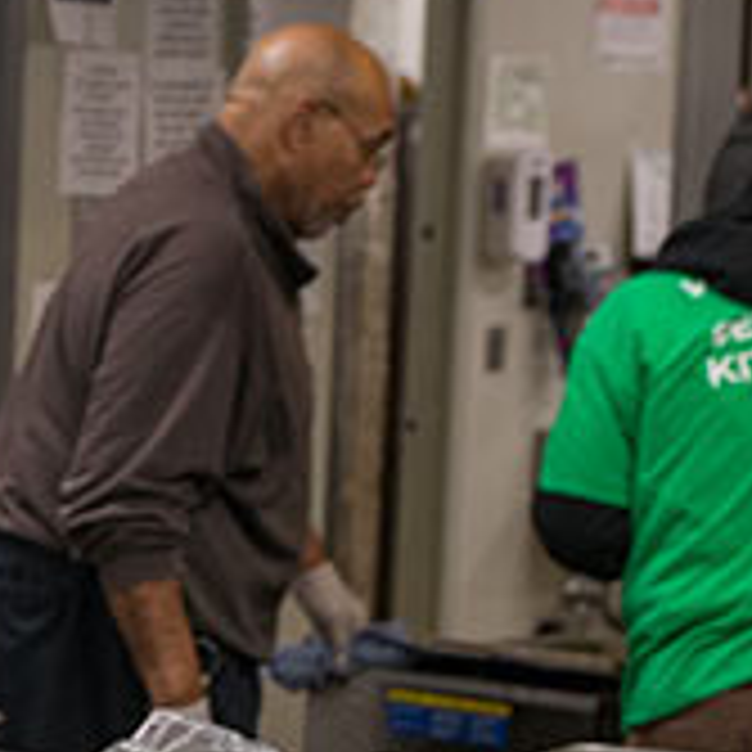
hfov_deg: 14.5
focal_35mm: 112
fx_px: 2753
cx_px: -378
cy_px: 660
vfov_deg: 15.4
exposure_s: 1/250
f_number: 4
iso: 1250
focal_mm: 38
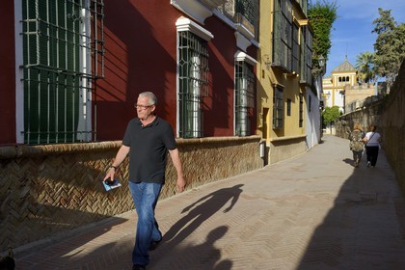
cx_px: 202
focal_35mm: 34
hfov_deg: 55.8
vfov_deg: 38.9
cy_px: 135
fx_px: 382
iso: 200
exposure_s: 1/200
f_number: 13
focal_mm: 34
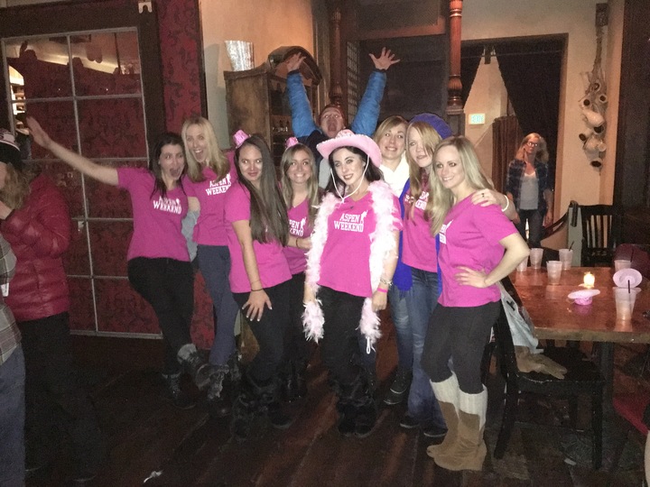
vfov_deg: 48.2
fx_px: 545
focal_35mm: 29
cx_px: 325
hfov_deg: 61.7
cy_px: 244
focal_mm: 4.15
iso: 2000
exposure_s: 1/16
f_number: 2.2
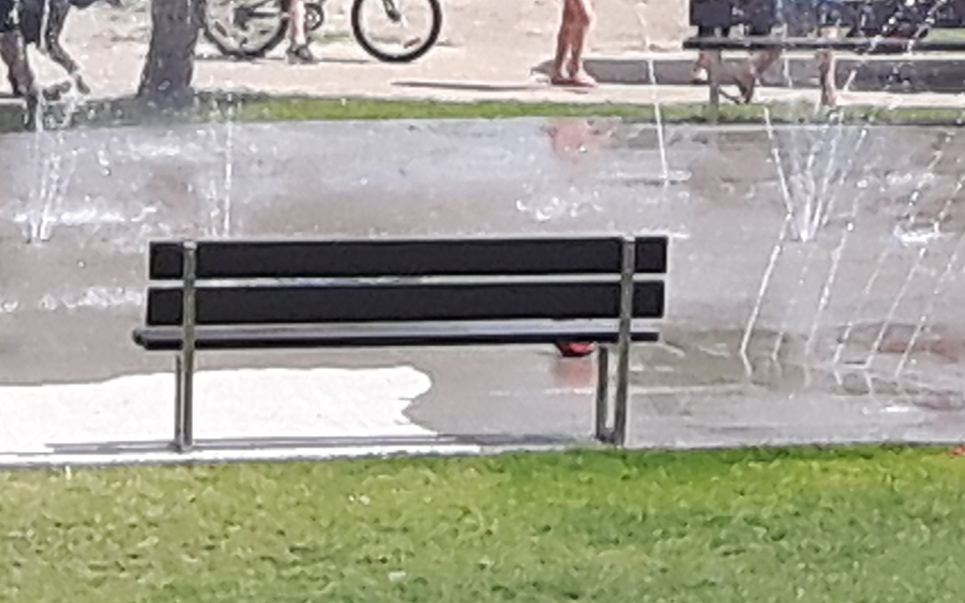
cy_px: -352
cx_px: 1067
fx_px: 2341
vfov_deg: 13.6
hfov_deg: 22.0
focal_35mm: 89
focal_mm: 3.7
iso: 40
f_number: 1.9
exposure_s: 1/1203
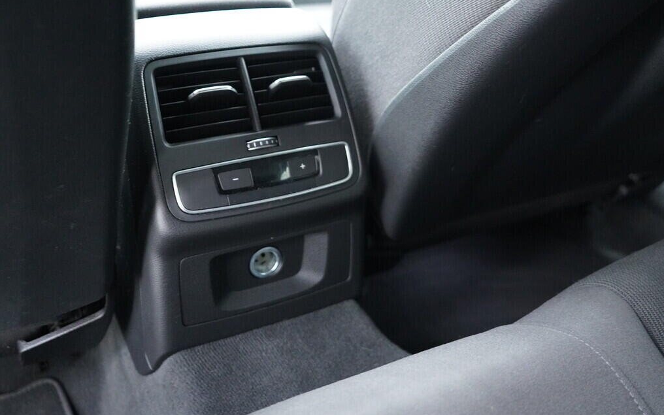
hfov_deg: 52.7
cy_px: 211
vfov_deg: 34.4
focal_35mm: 37
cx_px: 334
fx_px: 670
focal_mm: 24
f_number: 2.8
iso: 4000
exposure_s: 1/40
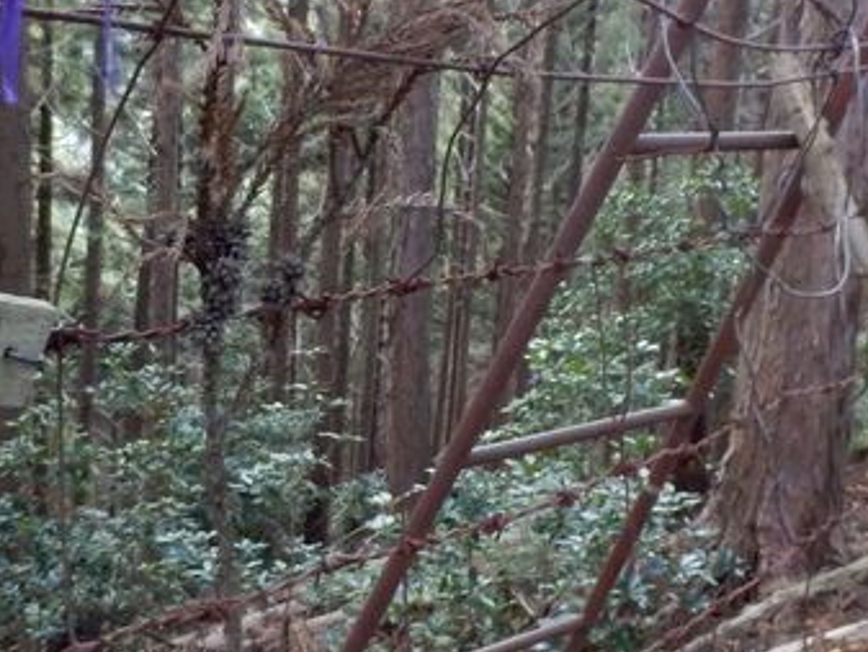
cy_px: 371
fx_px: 1430
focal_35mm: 57
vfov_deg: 25.7
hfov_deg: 33.7
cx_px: 389
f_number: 3
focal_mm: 4.2
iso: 800
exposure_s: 1/25
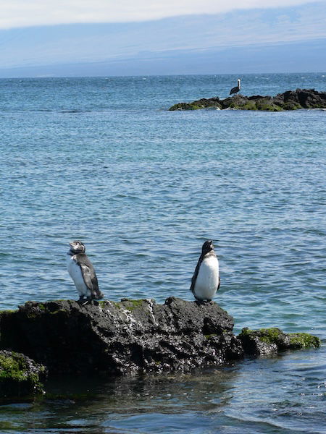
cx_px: 163
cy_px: 217
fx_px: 2285
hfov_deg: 8.2
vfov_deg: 10.9
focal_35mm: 182
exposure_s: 1/320
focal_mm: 30.4
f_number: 4.5
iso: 80
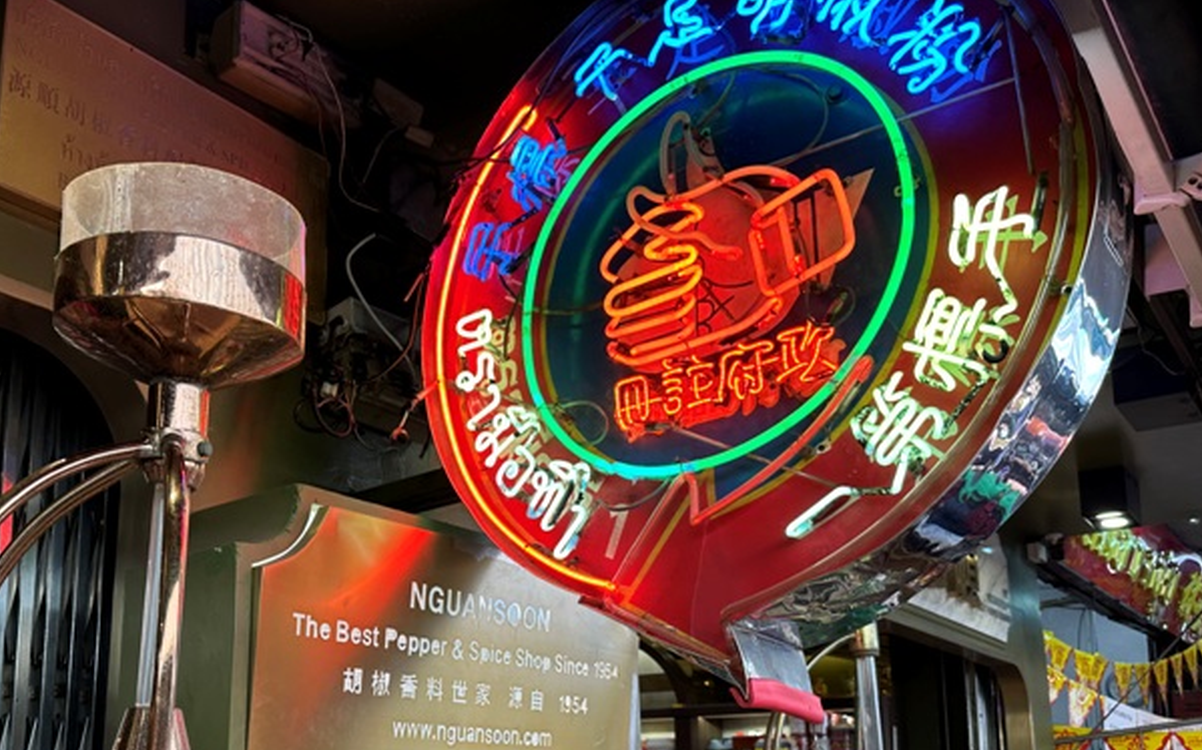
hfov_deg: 56.3
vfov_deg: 36.1
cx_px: 478
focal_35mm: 34
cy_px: 592
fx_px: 1113
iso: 64
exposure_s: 1/100
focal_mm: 6.86
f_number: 1.78
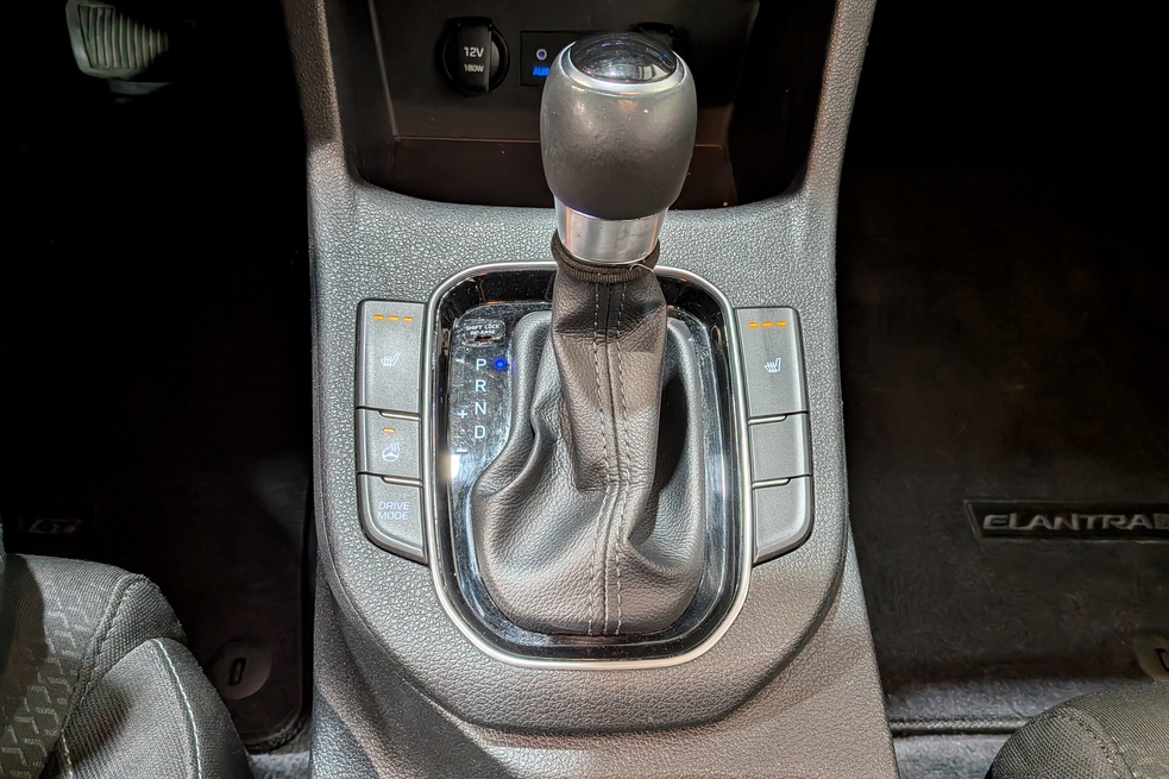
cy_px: 379
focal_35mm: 26
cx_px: 589
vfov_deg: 49.5
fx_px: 844
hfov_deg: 69.4
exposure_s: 1/269
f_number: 1.7
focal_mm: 4.53
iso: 112
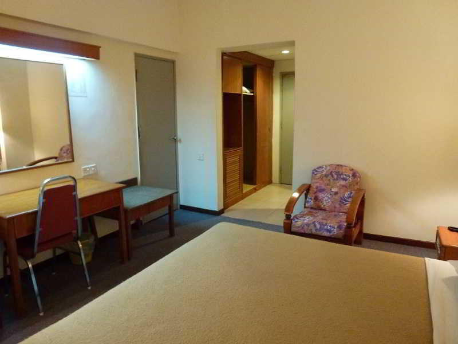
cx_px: 229
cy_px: 172
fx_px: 318
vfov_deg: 56.8
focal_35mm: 24
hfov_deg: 71.6
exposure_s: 1/8
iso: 400
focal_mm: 4.3
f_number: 3.3
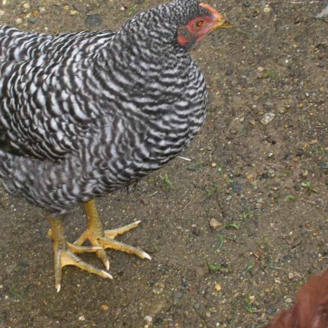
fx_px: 1726
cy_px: 138
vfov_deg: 10.9
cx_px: 92
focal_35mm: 161
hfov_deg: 10.8
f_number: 4.8
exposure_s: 1/62.4
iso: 80
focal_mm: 18
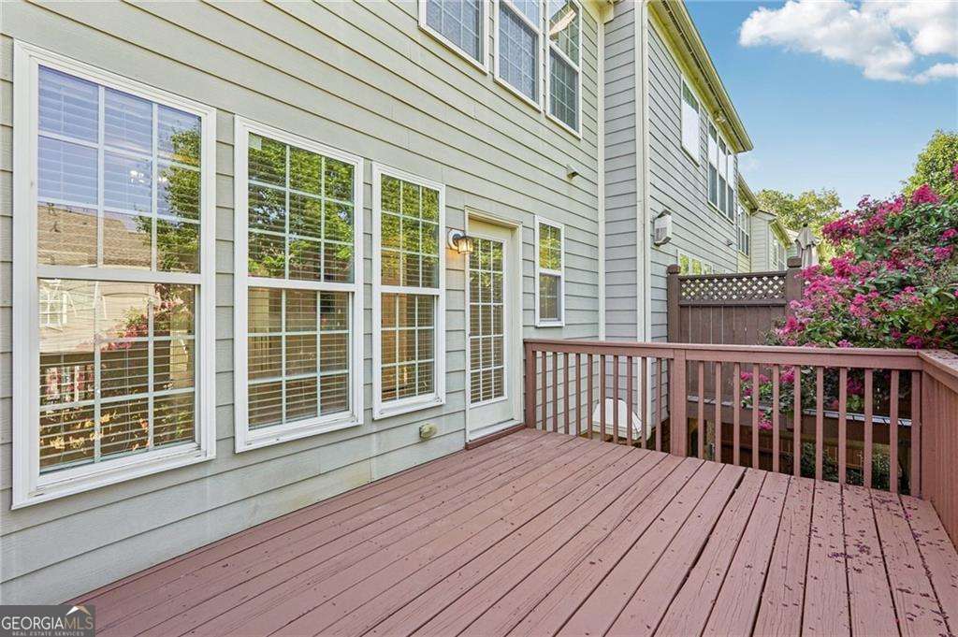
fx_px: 425
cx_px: 479
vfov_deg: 73.7
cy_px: 318
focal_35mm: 16
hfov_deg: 96.8
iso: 800
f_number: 8
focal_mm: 16
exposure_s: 1/320
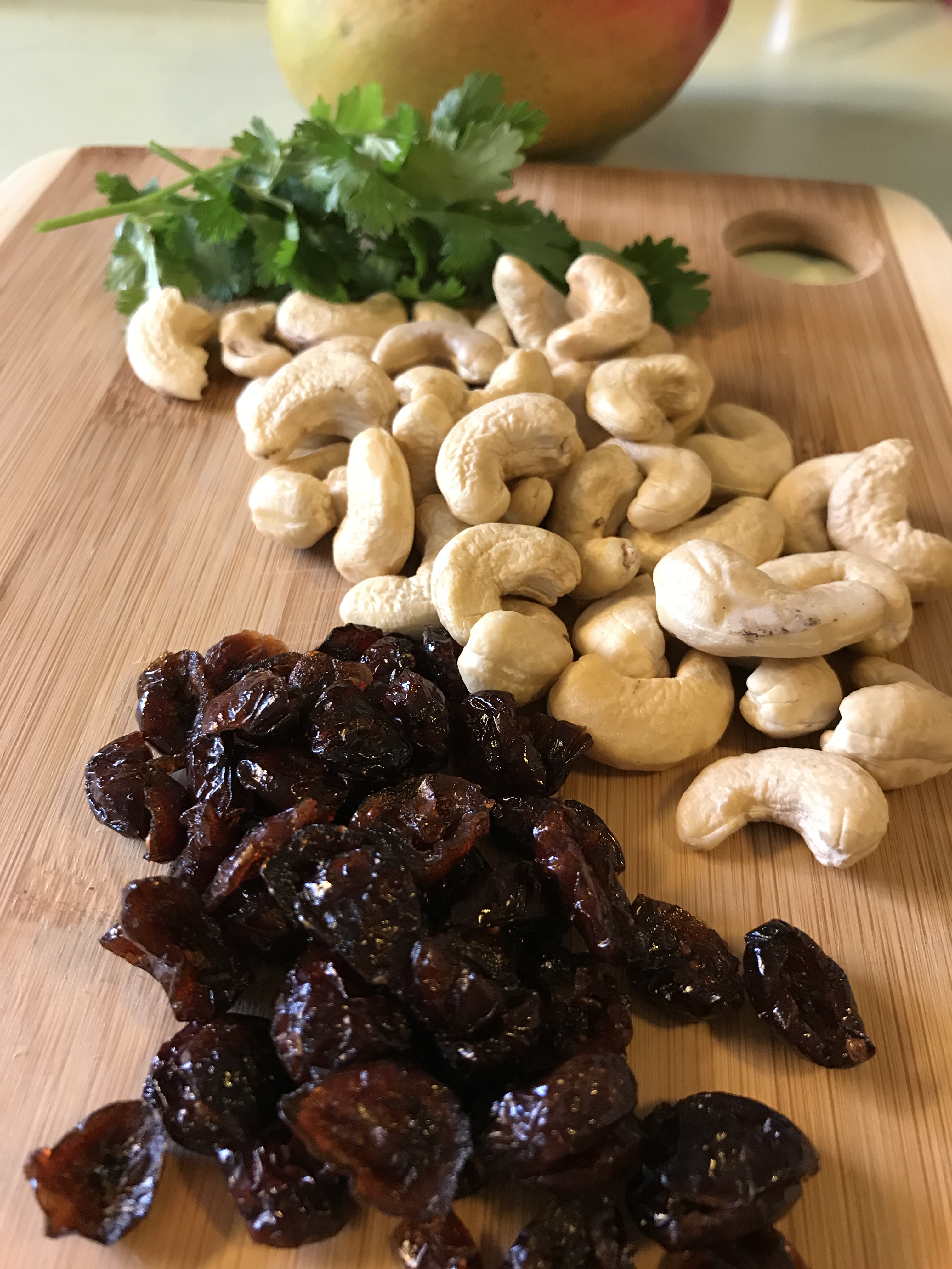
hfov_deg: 49.7
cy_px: 634
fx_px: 1027
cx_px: 476
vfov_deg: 63.4
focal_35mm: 28
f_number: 1.8
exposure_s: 1/15
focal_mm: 3.99
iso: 50
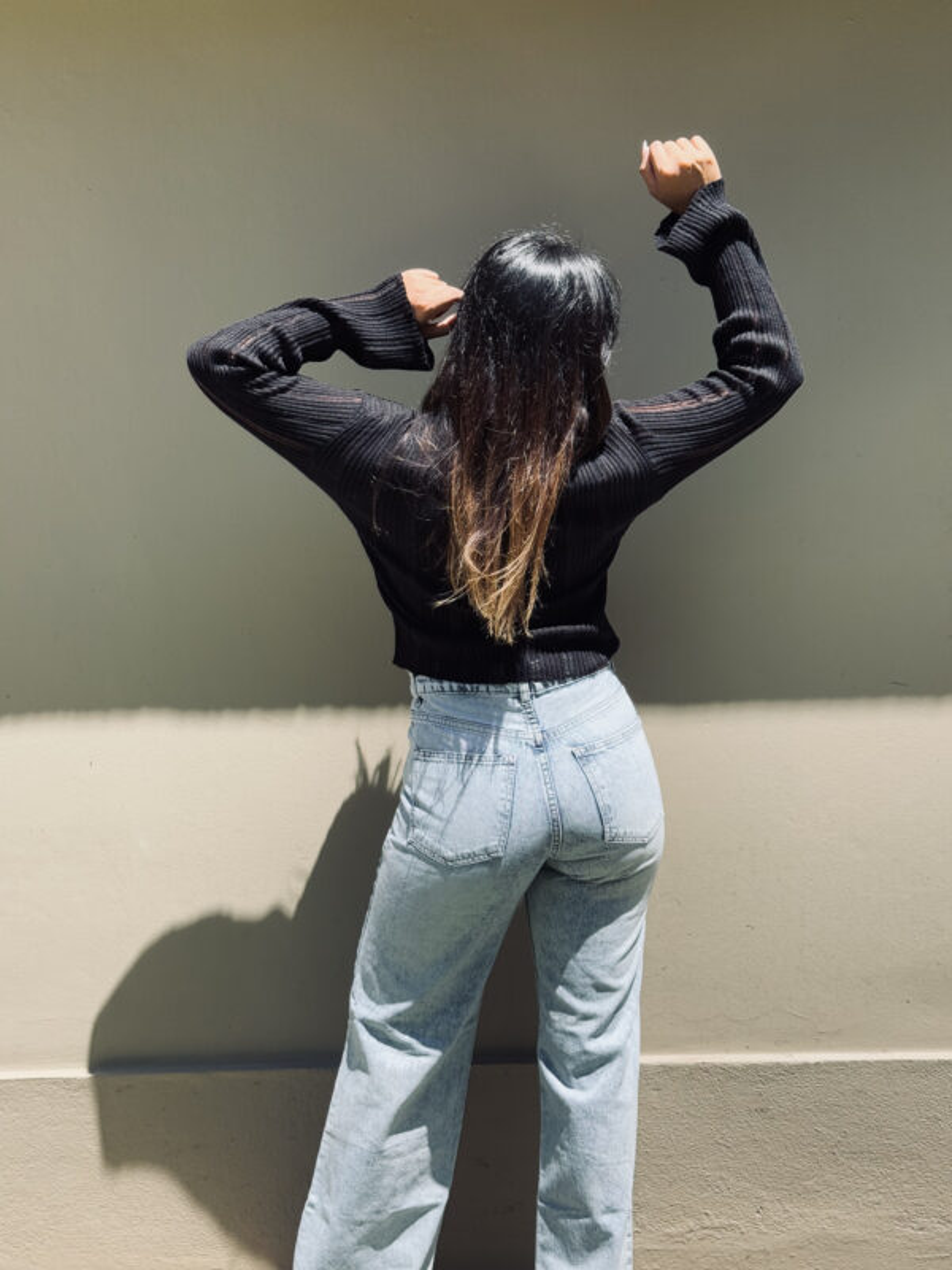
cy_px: 635
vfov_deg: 39.7
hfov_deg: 30.3
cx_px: 476
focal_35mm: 48
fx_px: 1760
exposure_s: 1/3096
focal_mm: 6.76
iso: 100
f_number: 1.78
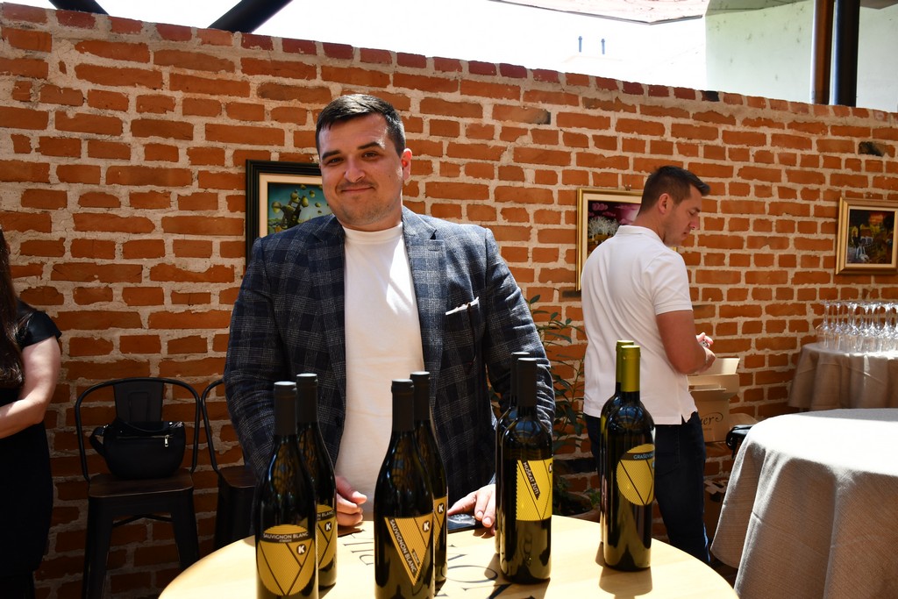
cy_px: 300
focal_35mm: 33
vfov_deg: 40.0
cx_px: 449
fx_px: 823
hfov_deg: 57.2
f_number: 4.5
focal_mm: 22
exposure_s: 1/250
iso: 400
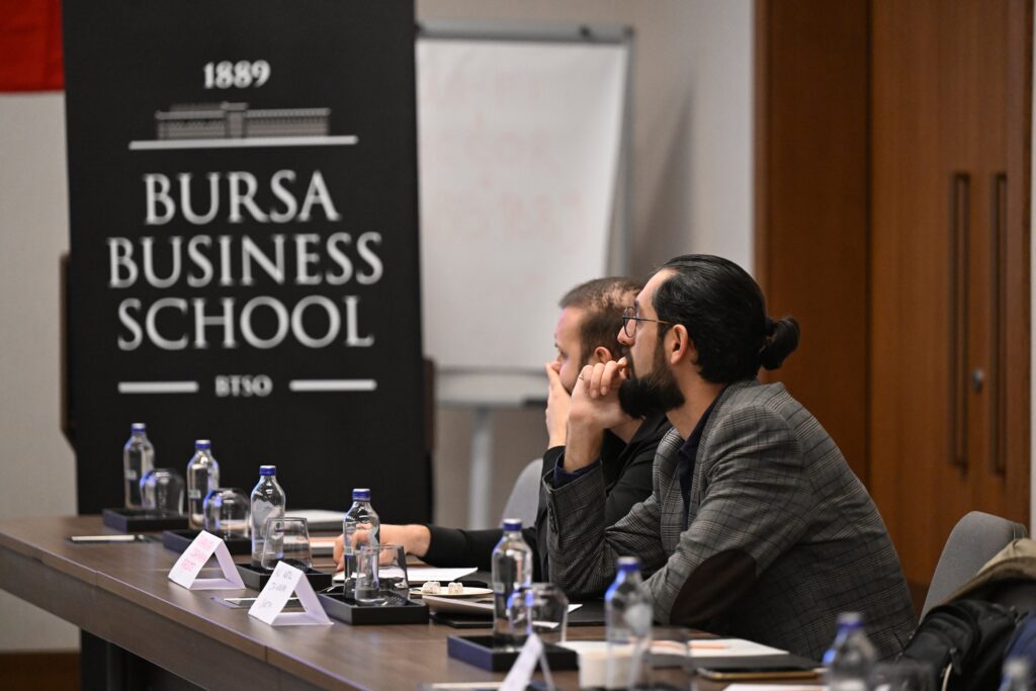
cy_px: 346
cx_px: 518
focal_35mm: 165
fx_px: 4749
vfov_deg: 8.3
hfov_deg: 12.5
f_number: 3.2
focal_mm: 165
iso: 5000
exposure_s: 1/250
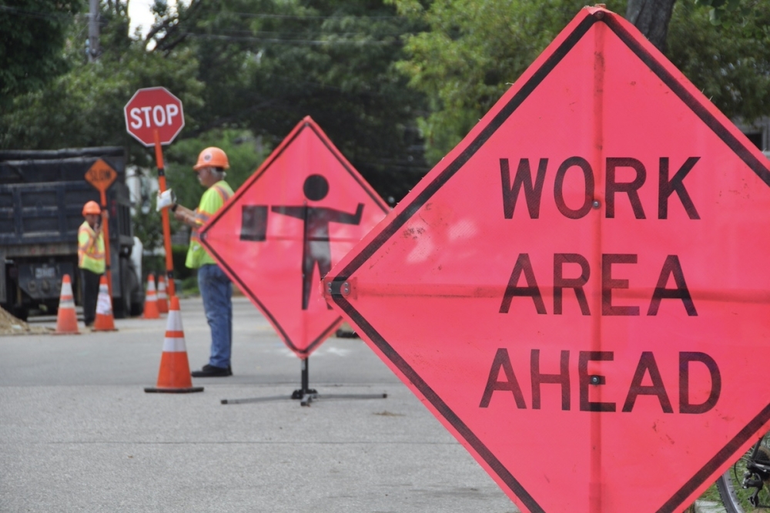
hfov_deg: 14.4
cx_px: 385
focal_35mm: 142
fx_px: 3047
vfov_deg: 9.6
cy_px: 256
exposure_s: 1/320
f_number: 5.3
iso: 159
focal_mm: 95
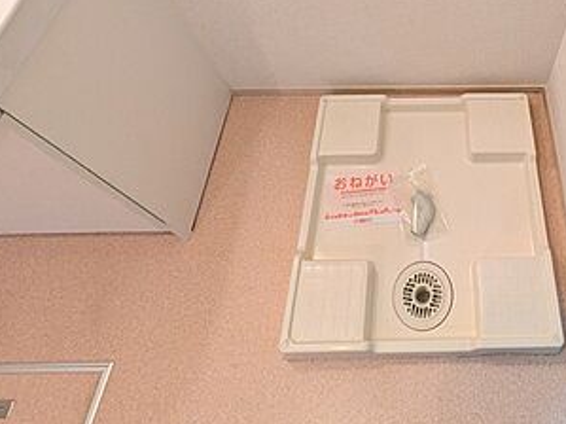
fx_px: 490
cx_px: 441
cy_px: -11
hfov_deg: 56.3
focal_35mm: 30
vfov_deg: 40.3
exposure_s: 1/60
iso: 272
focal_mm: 1.83
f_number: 2.2
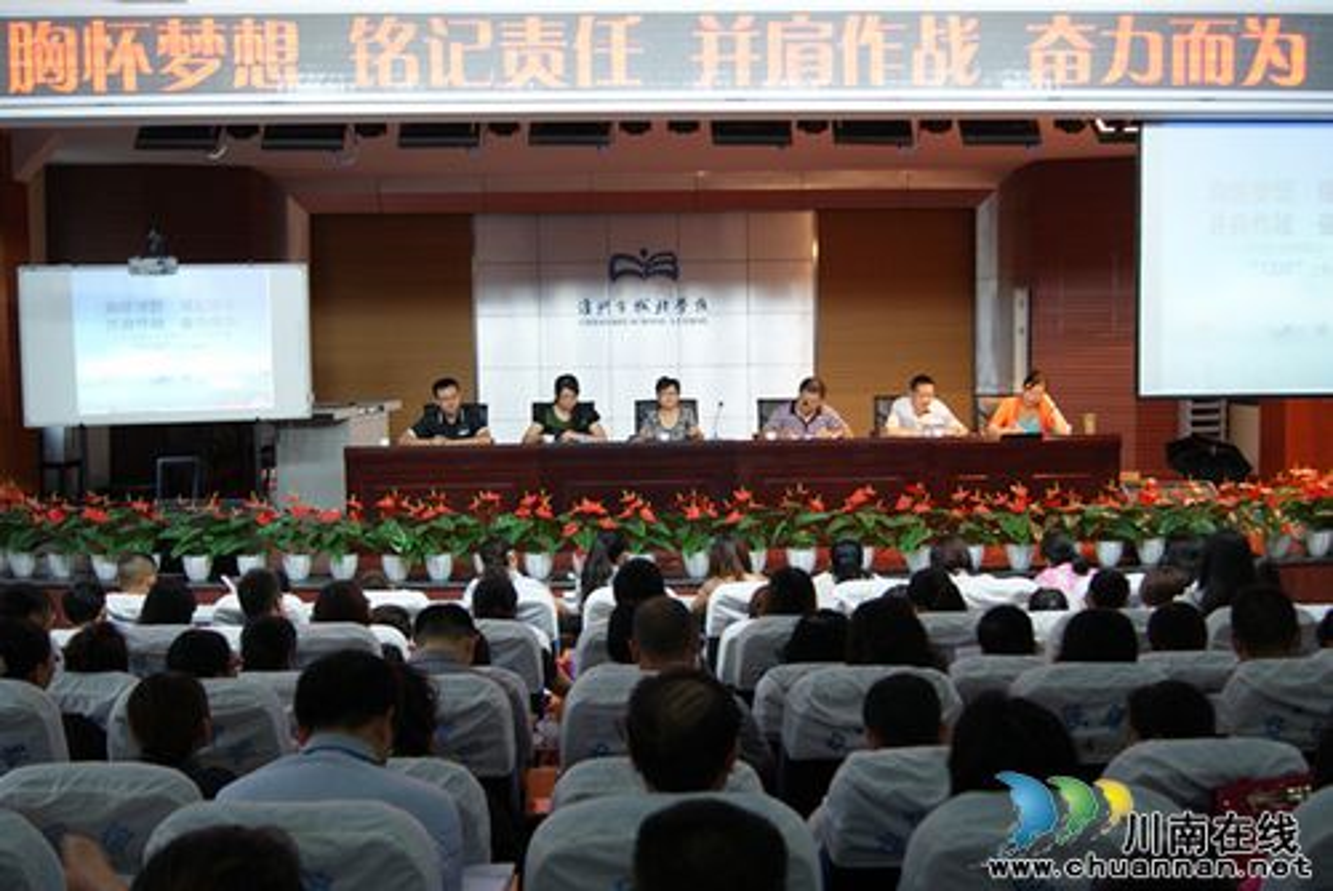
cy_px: 446
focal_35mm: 39
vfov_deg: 34.3
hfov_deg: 49.5
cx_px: 666
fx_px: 1445
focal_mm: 26
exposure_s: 1/25
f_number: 4.5
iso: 400
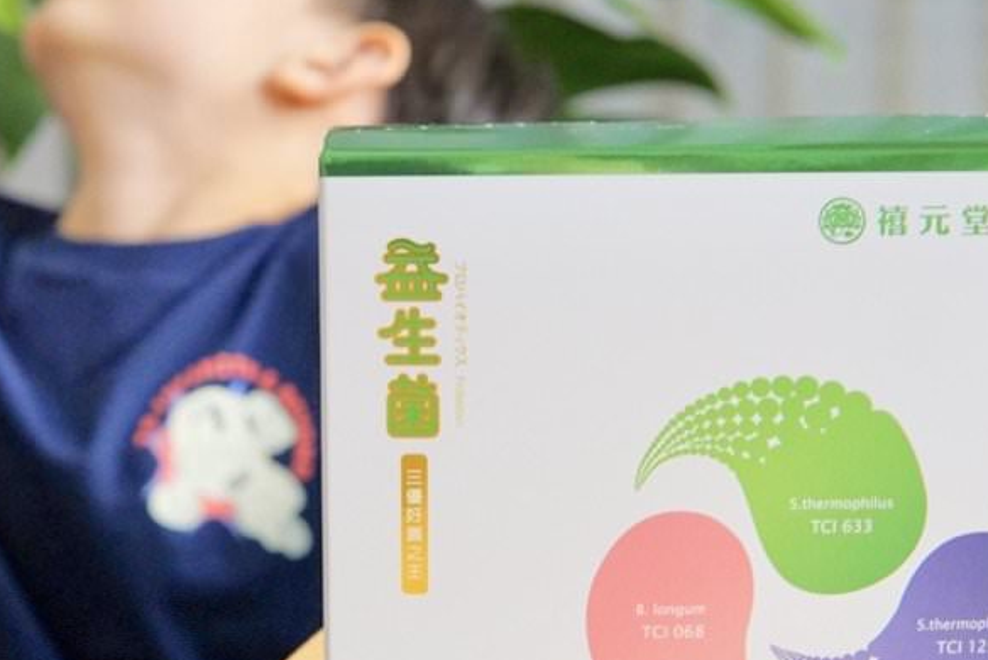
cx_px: 232
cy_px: 303
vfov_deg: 17.7
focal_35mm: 77
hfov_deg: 25.9
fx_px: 2114
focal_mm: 30
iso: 1250
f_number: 4
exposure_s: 1/160
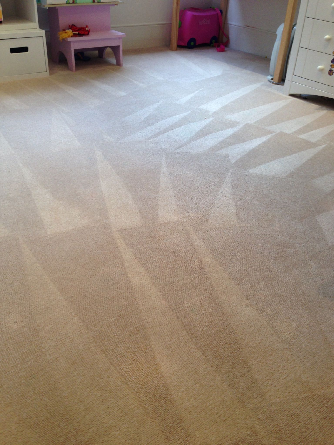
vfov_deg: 55.4
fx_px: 425
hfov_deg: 42.9
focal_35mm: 33
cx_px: 167
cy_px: 222
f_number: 2.4
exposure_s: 1/30
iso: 50
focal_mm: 4.12
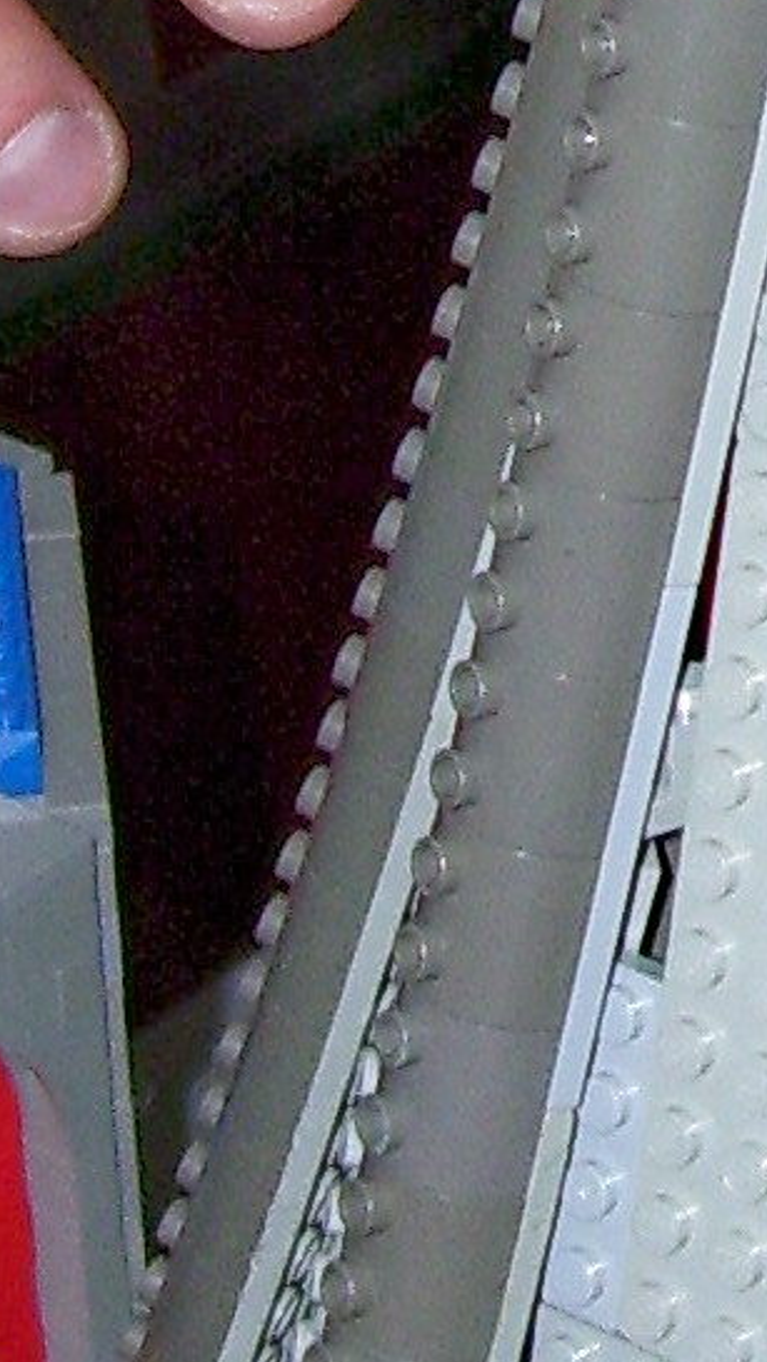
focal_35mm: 175
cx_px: 1187
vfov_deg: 12.1
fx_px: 6320
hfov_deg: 6.8
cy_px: -197
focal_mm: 5.6
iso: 80
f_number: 2.7
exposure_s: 1/60
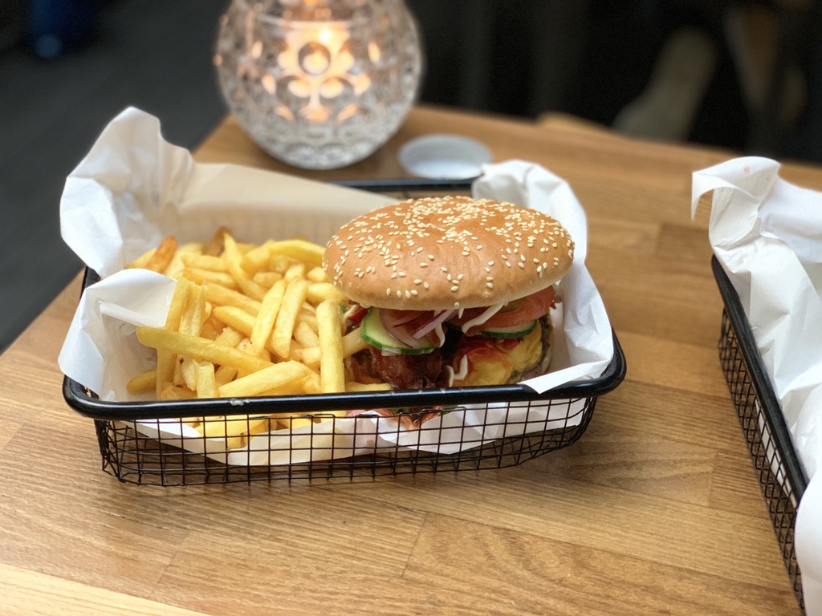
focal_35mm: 52
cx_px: 411
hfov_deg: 36.8
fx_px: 1235
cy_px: 308
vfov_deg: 28.0
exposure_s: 1/60
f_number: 2.4
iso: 250
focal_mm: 6
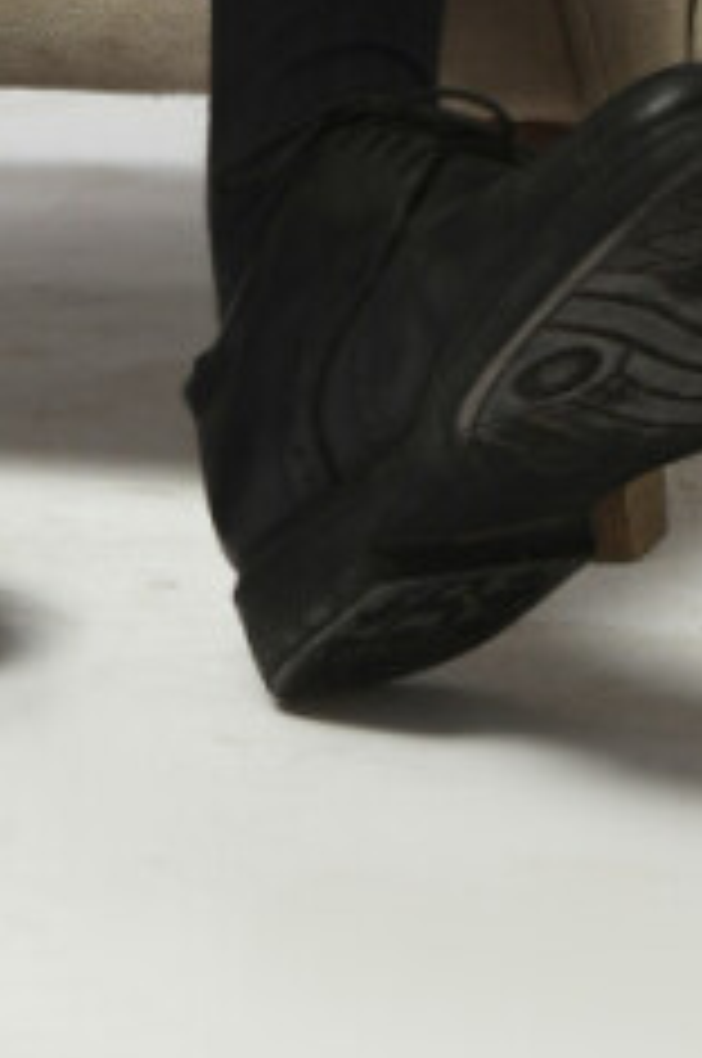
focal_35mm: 179
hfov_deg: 7.6
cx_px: -148
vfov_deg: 10.6
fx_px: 5251
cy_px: -995
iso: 400
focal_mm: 35
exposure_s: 1/125
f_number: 5.6
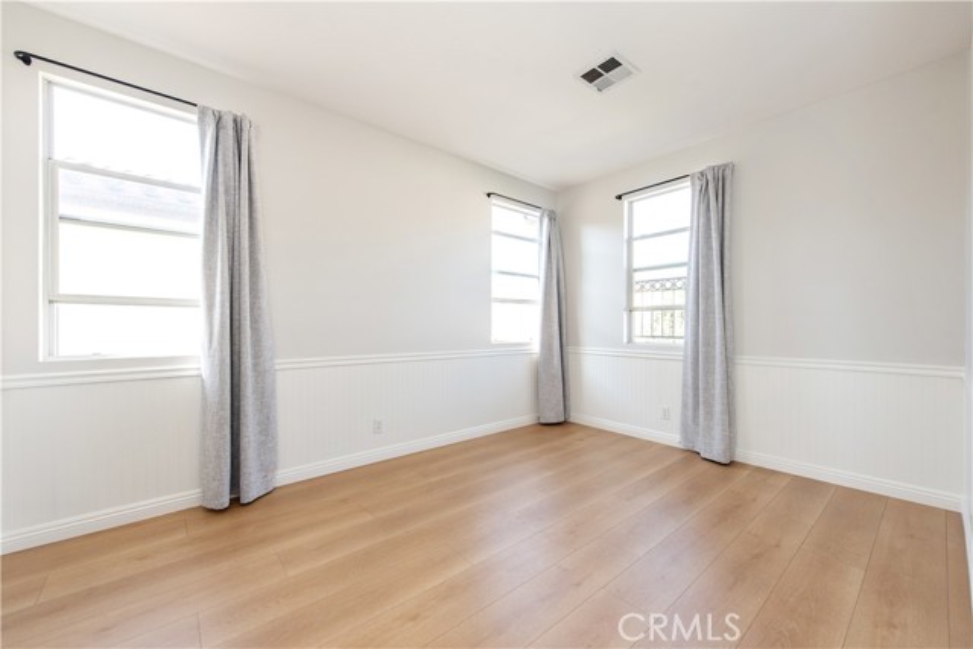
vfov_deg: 81.2
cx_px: 486
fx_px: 378
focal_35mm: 14
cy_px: 324
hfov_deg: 104.2
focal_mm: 14
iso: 400
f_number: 5.6
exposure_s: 1/125
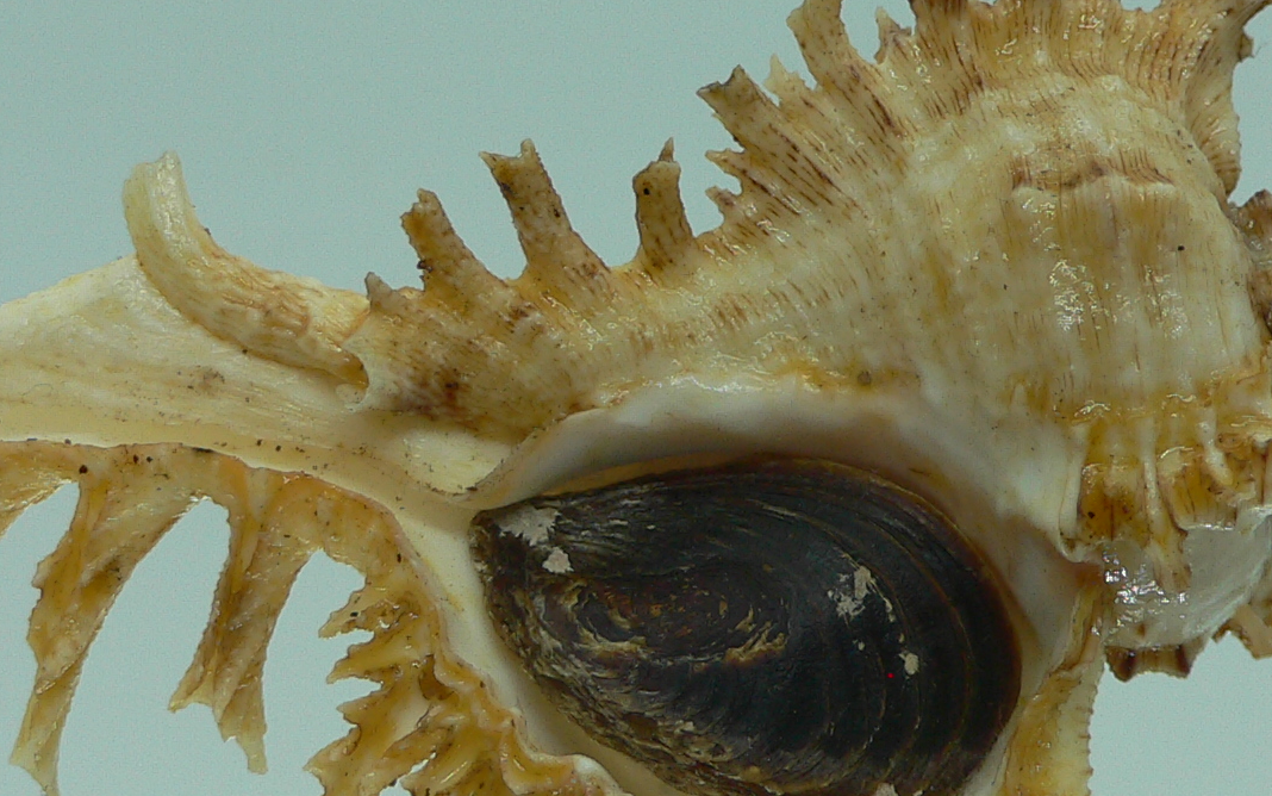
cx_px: 756
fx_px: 2427
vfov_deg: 18.6
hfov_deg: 29.3
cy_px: 498
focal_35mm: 70
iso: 80
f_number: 2.8
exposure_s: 1/60
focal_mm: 4.6
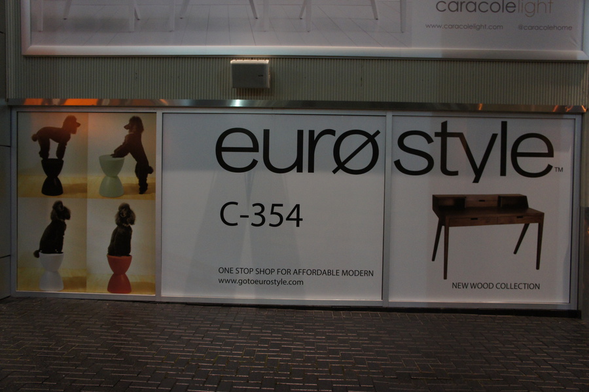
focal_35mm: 32
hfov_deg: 59.5
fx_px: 515
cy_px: 196
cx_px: 294
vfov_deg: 41.7
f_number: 4
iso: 1250
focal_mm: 21
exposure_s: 1/40
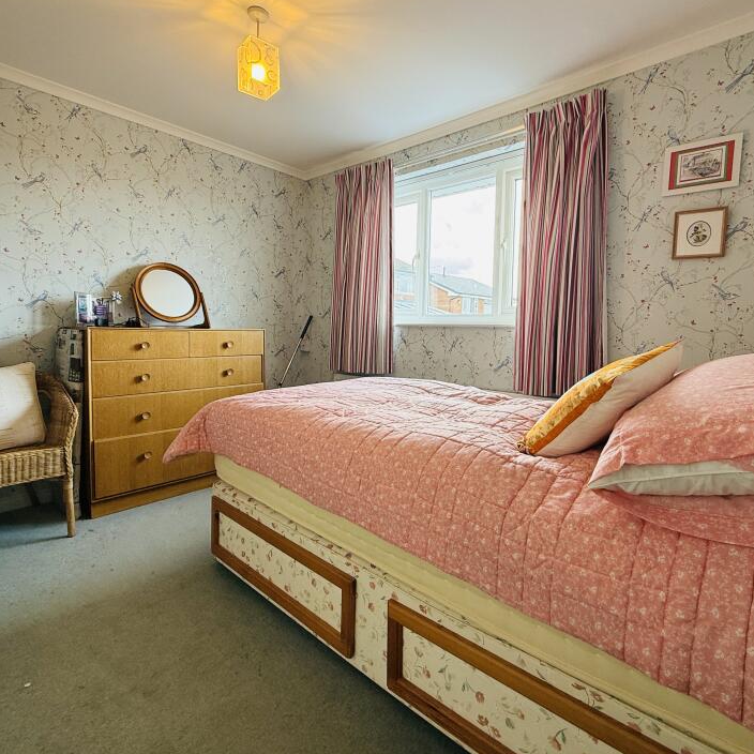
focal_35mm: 18
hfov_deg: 80.7
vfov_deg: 80.6
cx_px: 393
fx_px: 444
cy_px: 351
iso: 80
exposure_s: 1/99
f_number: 2.2
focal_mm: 2.22
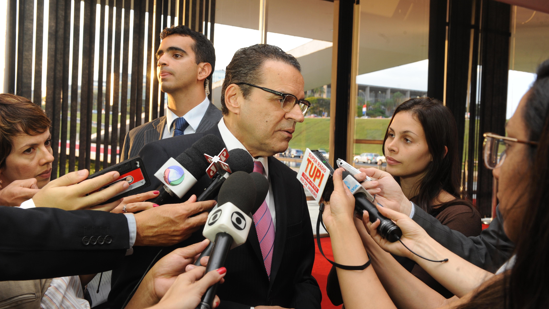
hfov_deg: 52.8
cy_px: 133
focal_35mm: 38
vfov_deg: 31.1
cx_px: 276
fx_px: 553
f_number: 8
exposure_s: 1/60
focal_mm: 36
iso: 800
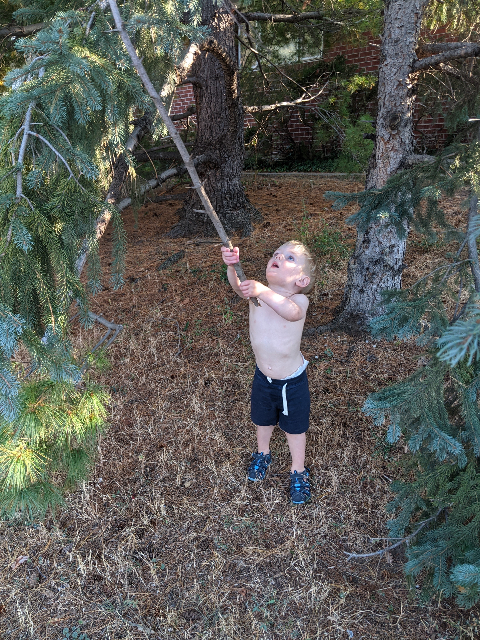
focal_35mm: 27
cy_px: 320
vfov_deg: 65.3
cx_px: 240
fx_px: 499
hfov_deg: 51.4
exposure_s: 1/125
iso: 49
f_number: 1.8
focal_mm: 4.44
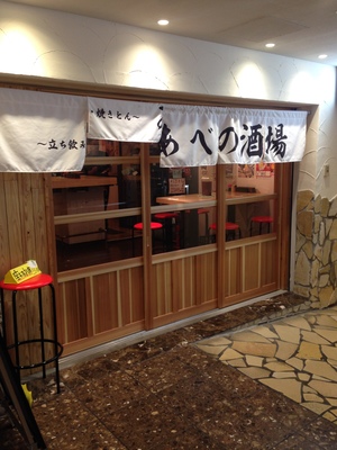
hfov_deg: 42.9
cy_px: 225
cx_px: 168
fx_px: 428
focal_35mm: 33
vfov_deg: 55.4
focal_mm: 4.12
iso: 64
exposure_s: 1/20
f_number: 2.4
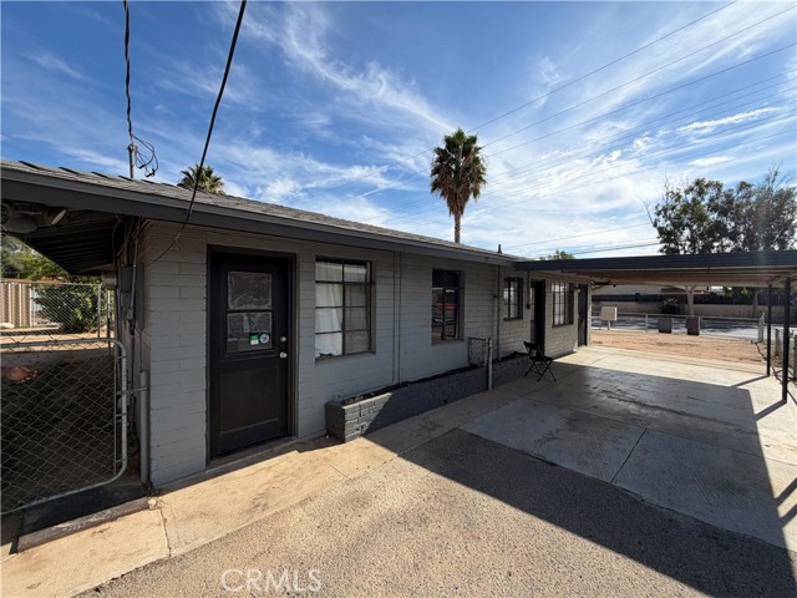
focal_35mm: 14
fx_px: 322
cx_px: 398
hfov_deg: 102.1
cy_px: 299
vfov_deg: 85.7
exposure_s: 1/864
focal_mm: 2.22
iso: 20
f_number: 2.2
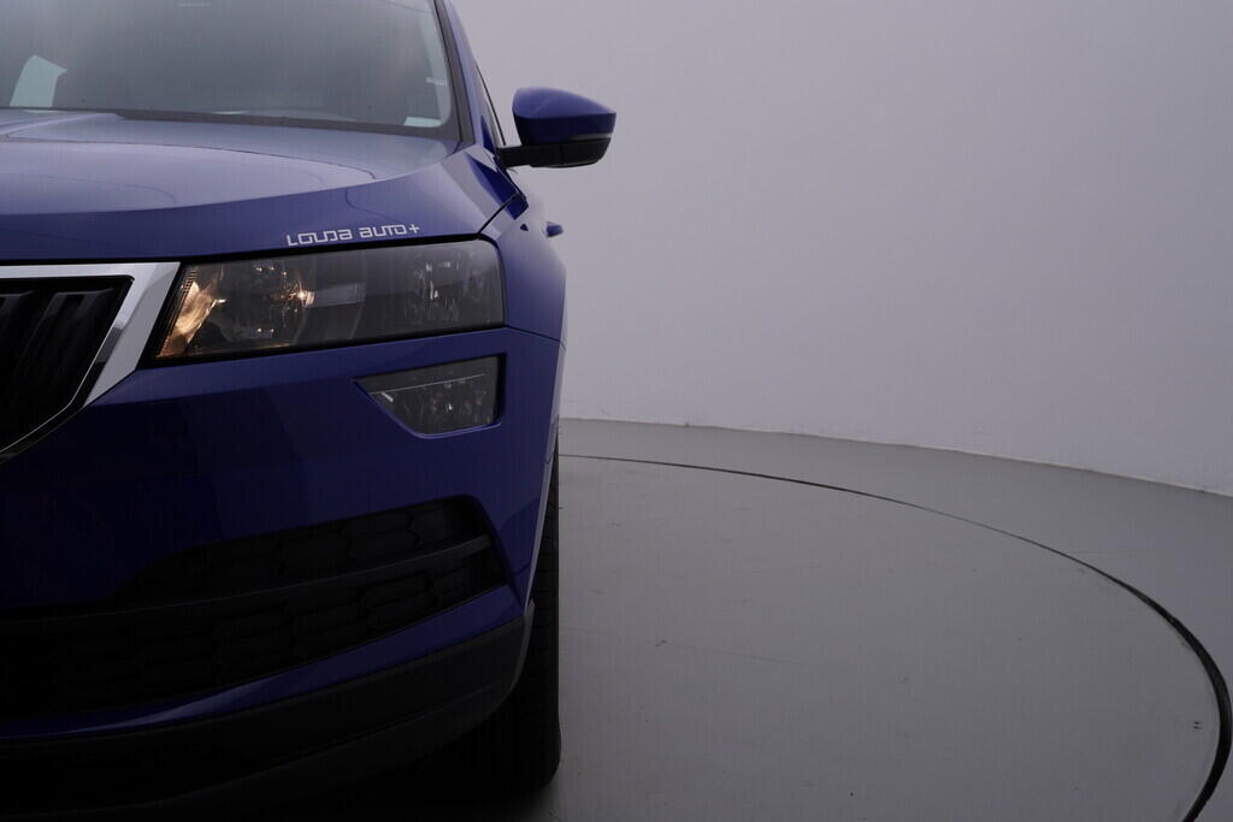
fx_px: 1233
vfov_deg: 36.9
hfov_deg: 53.1
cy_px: 411
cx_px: 616
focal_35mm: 36
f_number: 5.6
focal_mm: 24
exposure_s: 1/125
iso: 125
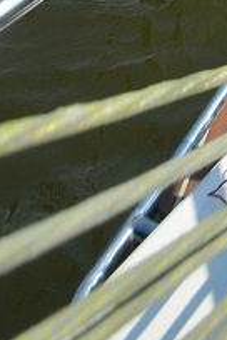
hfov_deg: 12.9
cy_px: -476
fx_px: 832
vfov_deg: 14.7
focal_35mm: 88
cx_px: 497
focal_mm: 12
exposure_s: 1/6400
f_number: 5
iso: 640
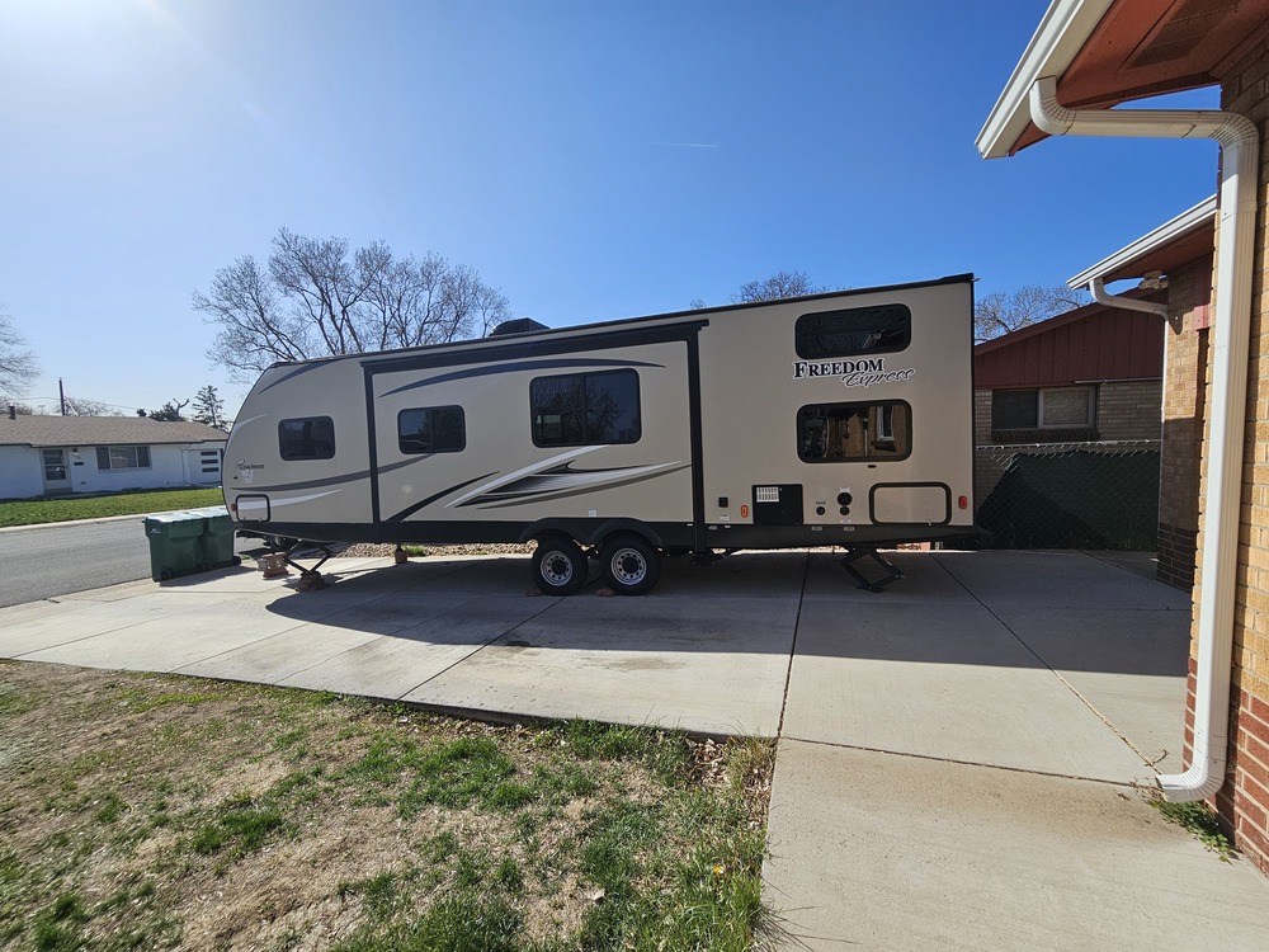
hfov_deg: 106.2
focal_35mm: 13
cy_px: 476
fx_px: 477
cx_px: 634
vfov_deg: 89.9
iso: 50
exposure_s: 1/3255
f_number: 2.2
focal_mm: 2.2
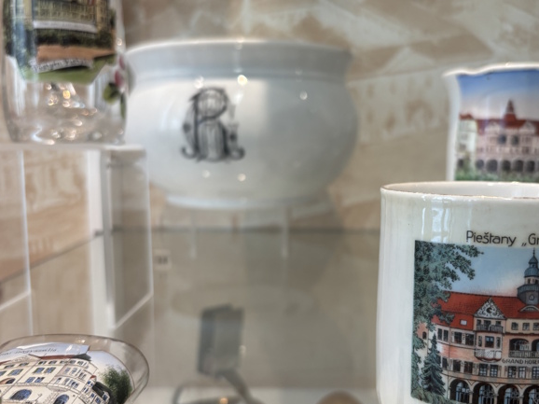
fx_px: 560
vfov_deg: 39.6
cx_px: 311
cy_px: 220
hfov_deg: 51.2
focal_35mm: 36
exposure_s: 1/100
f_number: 1.6
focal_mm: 5.96
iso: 100
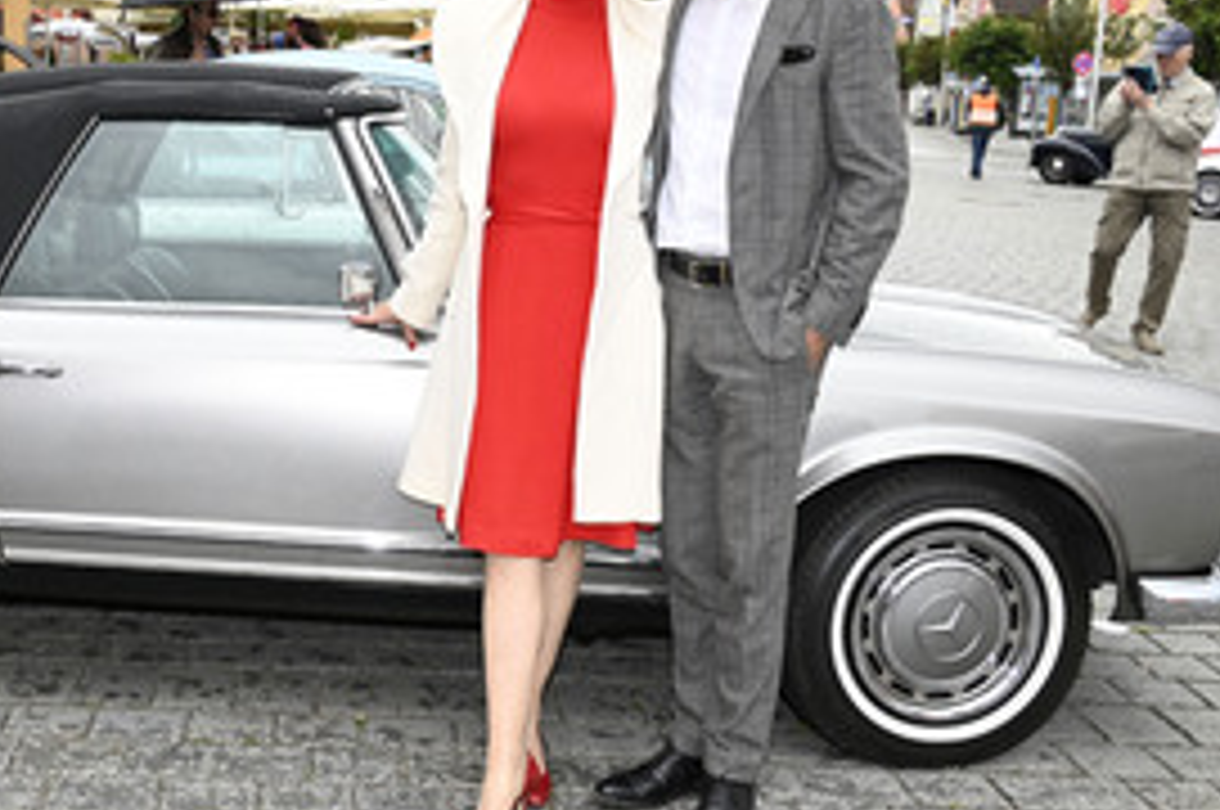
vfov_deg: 26.9
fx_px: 1692
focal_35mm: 50
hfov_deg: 38.4
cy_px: 315
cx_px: 272
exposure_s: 1/160
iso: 320
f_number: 6.3
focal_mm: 30
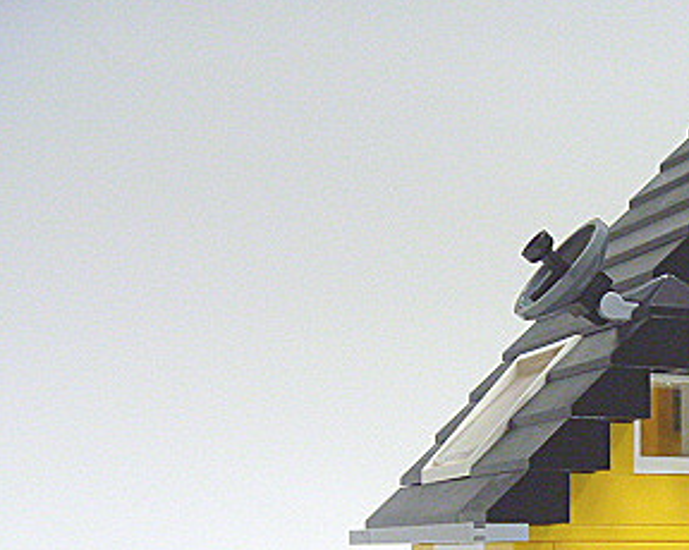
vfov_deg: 19.5
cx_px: 744
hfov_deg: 23.6
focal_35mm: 76
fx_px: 1549
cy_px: 557
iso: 400
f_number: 3.5
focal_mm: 6.3
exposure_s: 1/15
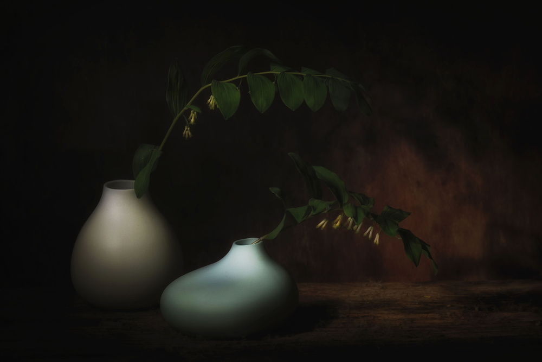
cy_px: 181
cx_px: 271
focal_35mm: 86
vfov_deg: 15.9
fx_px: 1295
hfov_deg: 23.6
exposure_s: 10
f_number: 9
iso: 50
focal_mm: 86
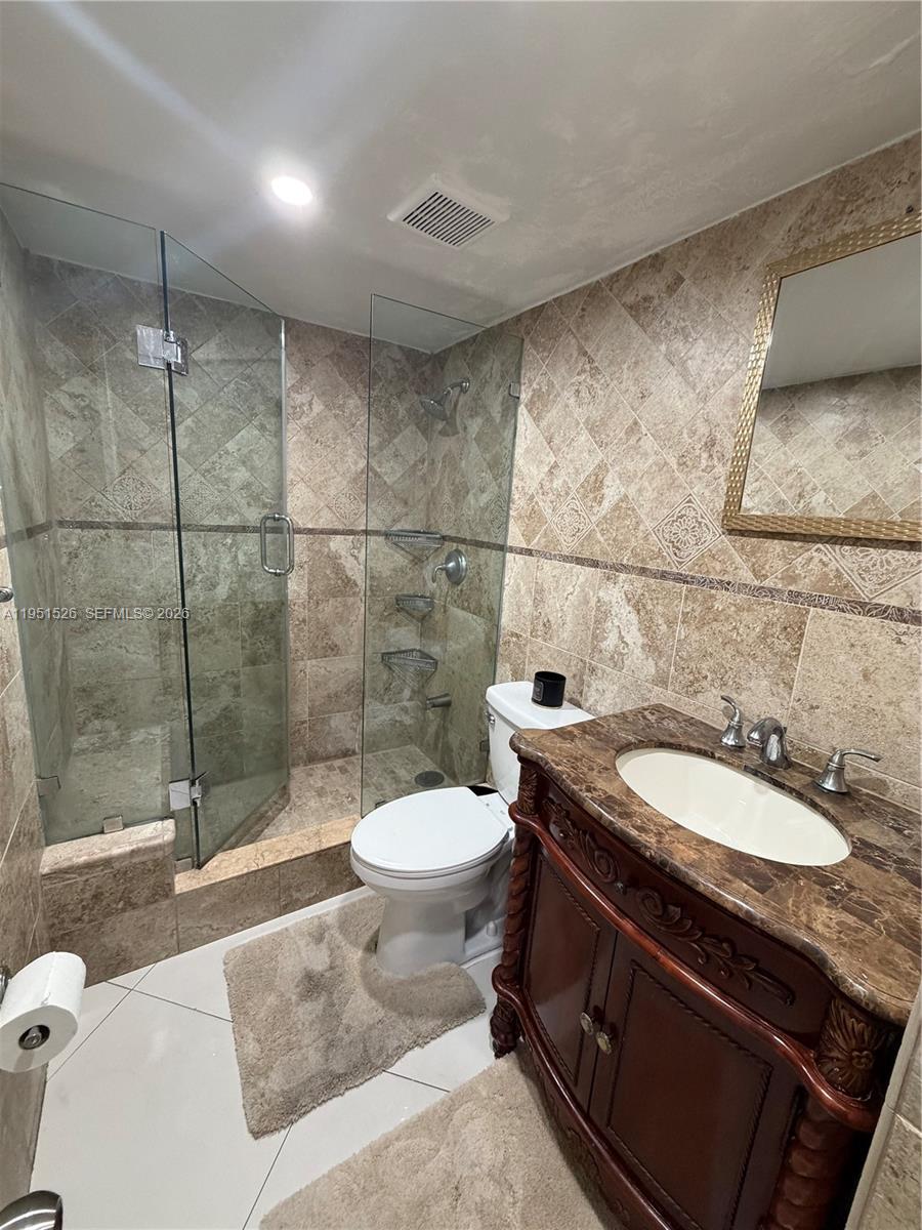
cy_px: 615
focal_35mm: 14
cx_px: 461
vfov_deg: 102.1
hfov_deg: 85.7
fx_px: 497
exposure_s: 1/60
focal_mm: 2.22
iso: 320
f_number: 2.2
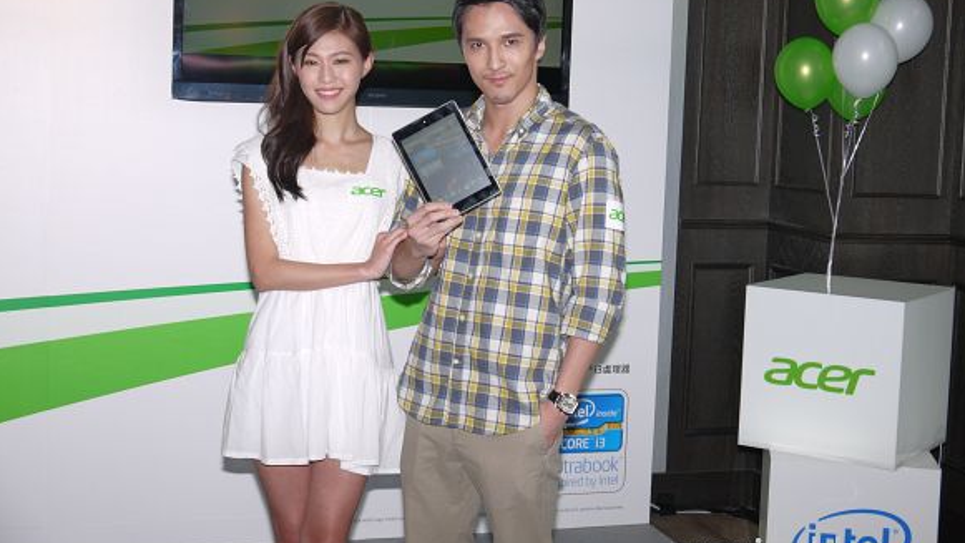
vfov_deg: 19.4
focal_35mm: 62
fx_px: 1587
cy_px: 212
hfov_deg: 33.8
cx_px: 483
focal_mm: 28
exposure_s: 1/125
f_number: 4.8
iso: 100
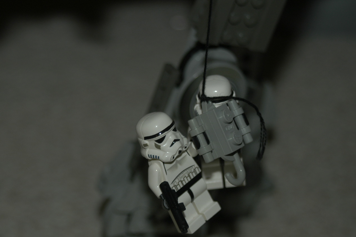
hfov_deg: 17.4
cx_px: 162
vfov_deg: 11.6
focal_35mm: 118
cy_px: 120
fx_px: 1166
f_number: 5.3
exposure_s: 1/60
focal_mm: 66
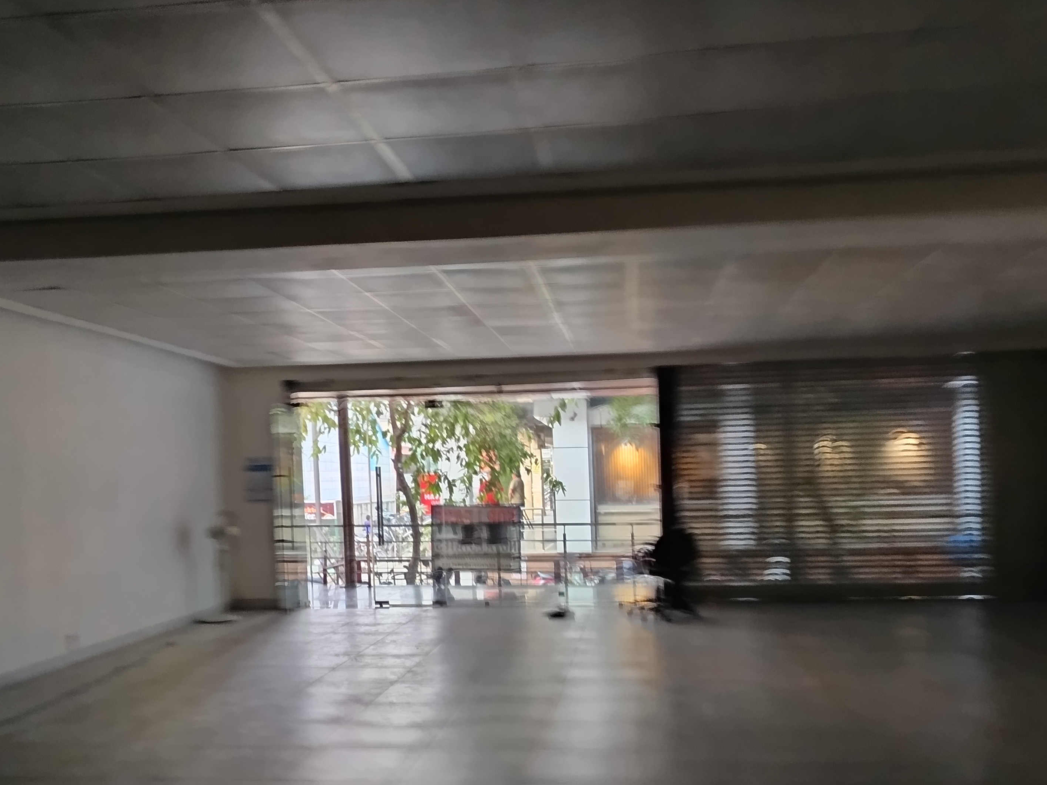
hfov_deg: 54.0
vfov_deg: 41.4
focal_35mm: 34
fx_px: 1028
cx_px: 513
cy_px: 507
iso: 1901
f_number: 1.7
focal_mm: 5.31
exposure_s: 1/25
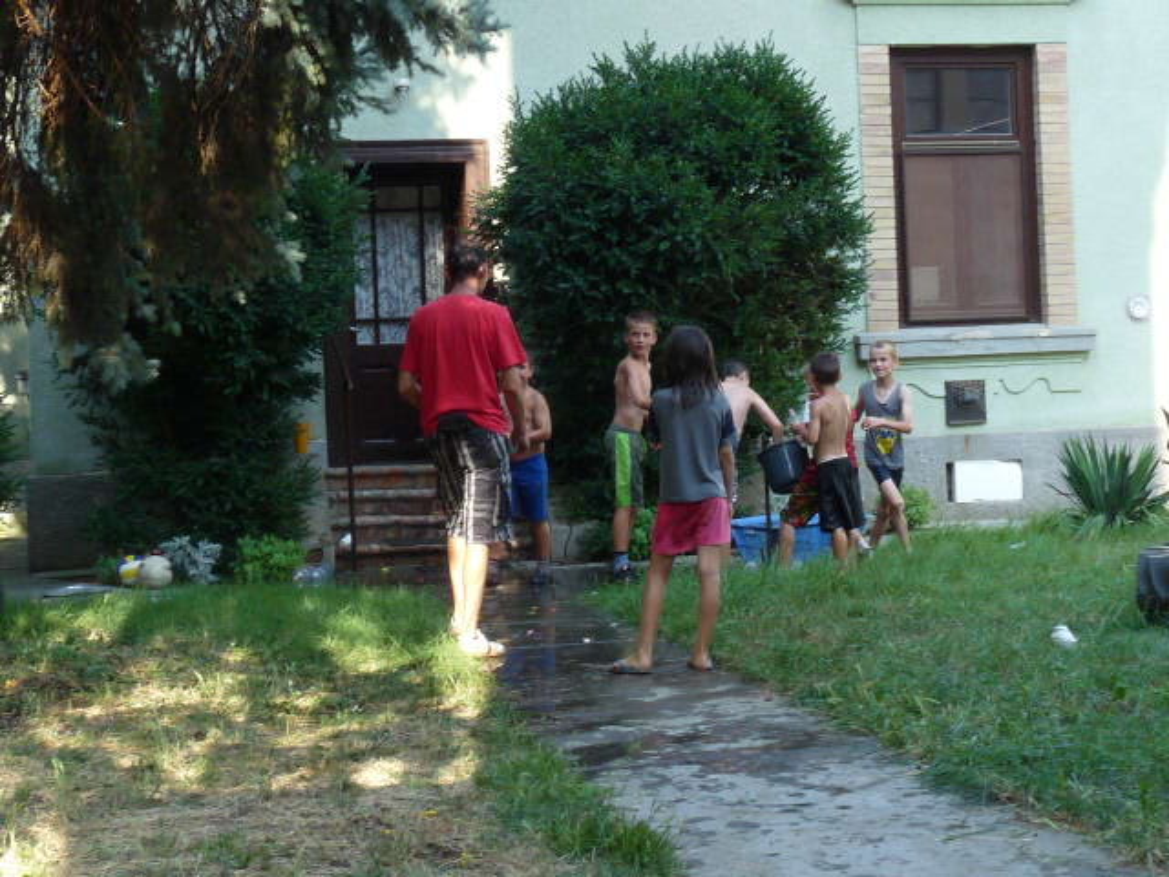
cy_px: 438
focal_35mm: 65
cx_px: 584
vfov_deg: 22.6
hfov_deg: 29.8
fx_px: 2195
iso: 200
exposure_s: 1/250
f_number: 4
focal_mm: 6.5
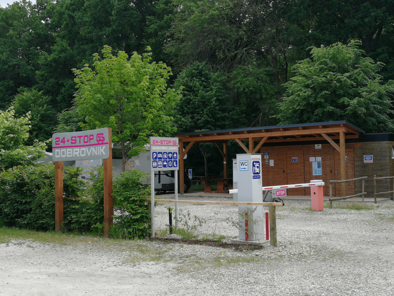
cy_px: 148
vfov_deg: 38.7
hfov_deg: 50.1
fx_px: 421
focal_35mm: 37
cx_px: 197
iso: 50
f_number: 1.8
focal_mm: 3.95
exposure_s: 1/181
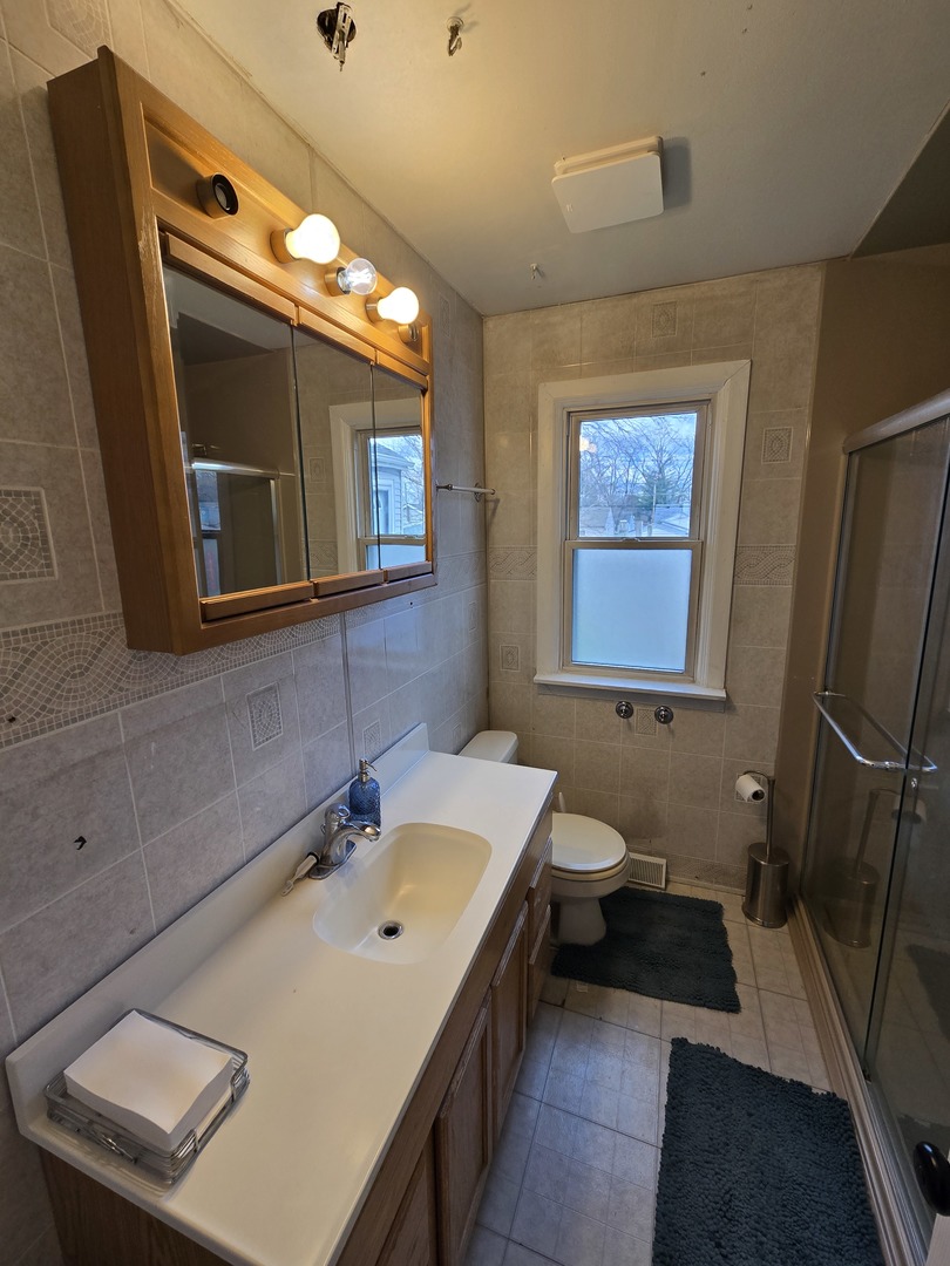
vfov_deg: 106.2
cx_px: 475
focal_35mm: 13
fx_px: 476
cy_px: 633
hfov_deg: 89.9
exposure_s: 1/120
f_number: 2.2
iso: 50
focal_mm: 2.2
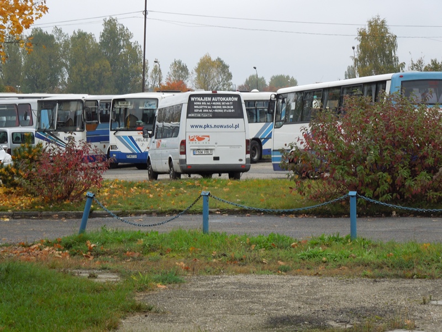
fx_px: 1519
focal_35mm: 119
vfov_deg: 12.5
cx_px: 221
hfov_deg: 16.6
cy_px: 166
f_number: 4.8
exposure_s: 1/200
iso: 200
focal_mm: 21.5
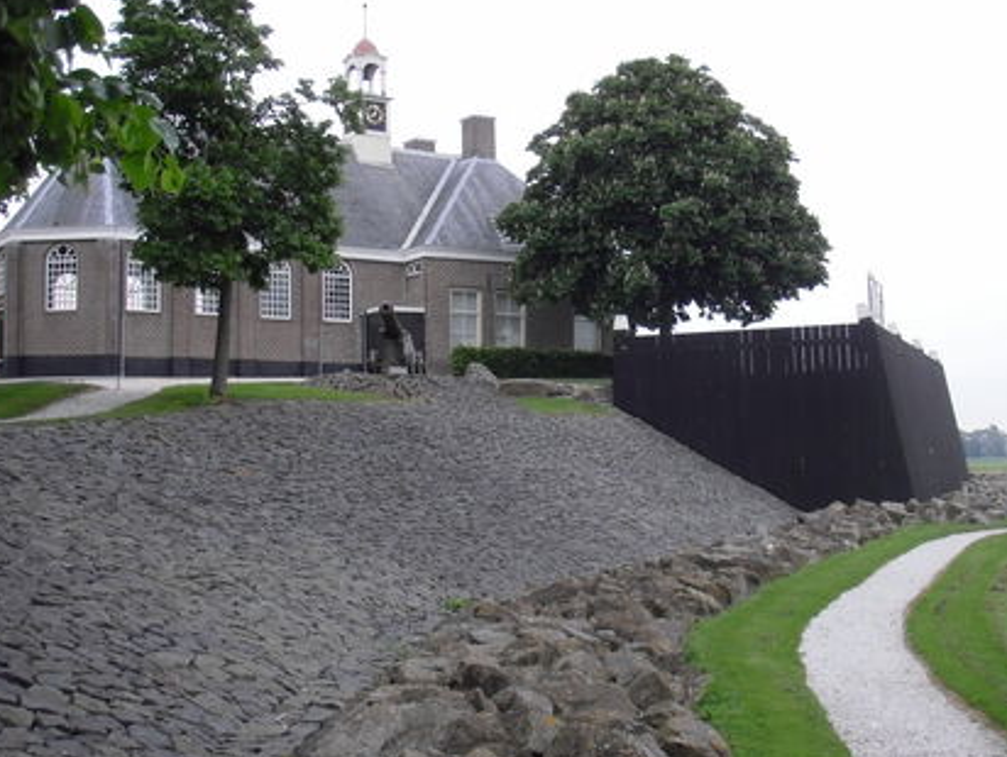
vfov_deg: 28.1
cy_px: 408
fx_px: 1514
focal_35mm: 52
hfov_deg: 36.7
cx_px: 579
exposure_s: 1/100
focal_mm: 6.7
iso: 100
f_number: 3.5
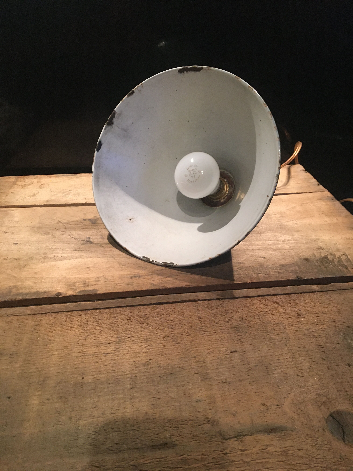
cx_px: 176
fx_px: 394
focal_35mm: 29
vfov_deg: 61.7
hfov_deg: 48.2
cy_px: 236
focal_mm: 4.15
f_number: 2.2
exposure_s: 1/33
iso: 200
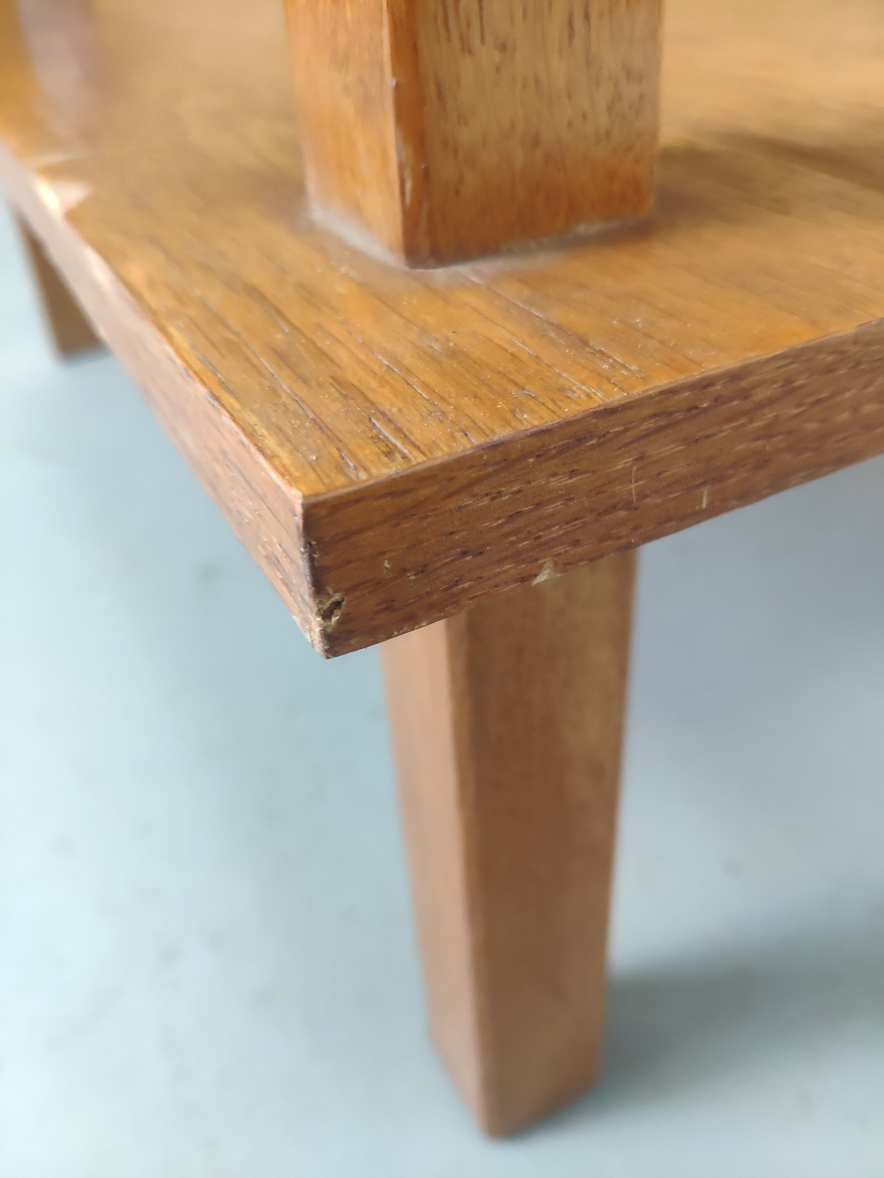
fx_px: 715
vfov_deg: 79.0
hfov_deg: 63.4
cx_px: 442
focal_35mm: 21
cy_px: 589
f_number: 1.8
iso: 691
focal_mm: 4.22
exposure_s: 1/50
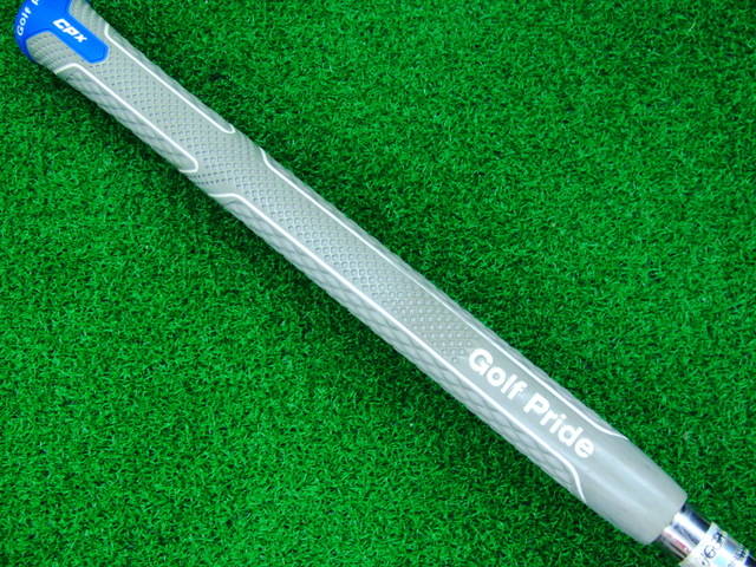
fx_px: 808
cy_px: 284
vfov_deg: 38.7
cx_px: 378
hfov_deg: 50.1
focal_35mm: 37
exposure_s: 1/40
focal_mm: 6.42
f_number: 3.6
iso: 400
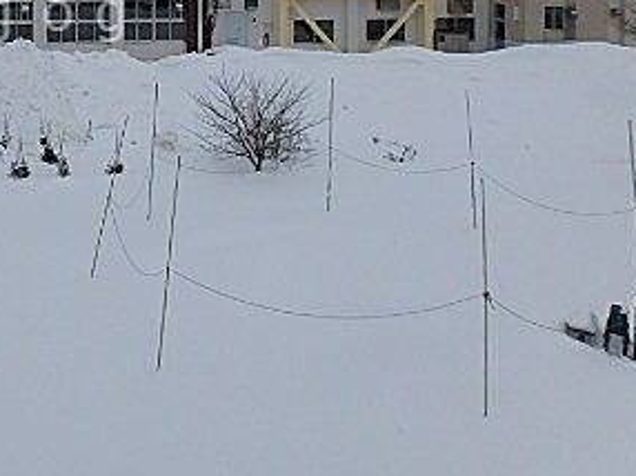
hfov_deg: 36.0
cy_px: 16
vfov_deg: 29.1
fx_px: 863
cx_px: -16
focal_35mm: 47
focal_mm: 3.7
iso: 125
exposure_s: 1/500
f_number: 6
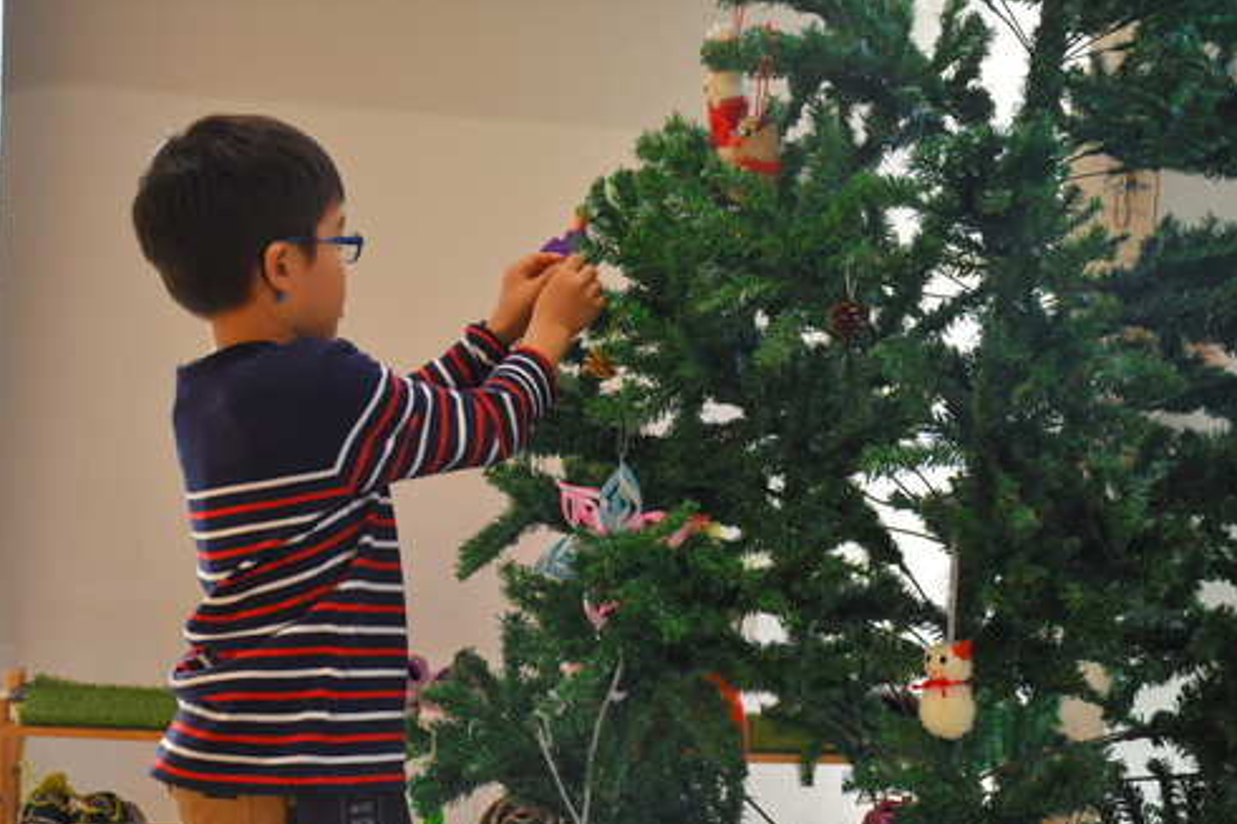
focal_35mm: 58
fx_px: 1992
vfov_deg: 23.4
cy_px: 415
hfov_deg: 34.5
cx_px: 625
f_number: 5.6
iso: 1000
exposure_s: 1/125
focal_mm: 38
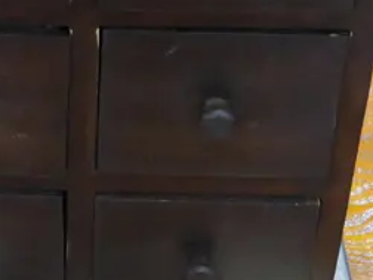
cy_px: -81
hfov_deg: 17.0
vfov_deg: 12.6
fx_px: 1228
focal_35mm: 114
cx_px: 37
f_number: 3.5
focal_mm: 14
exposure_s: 1/60
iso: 1600
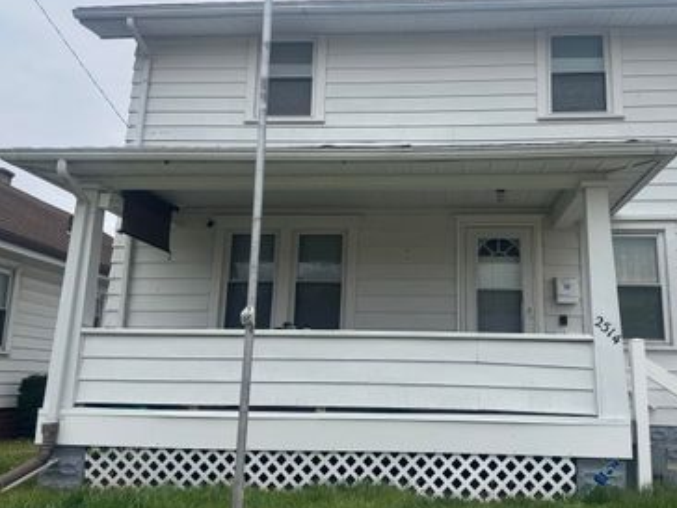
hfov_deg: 55.0
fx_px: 645
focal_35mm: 33
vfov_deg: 42.9
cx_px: 404
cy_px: 239
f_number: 1.78
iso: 80
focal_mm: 6.76
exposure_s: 1/938
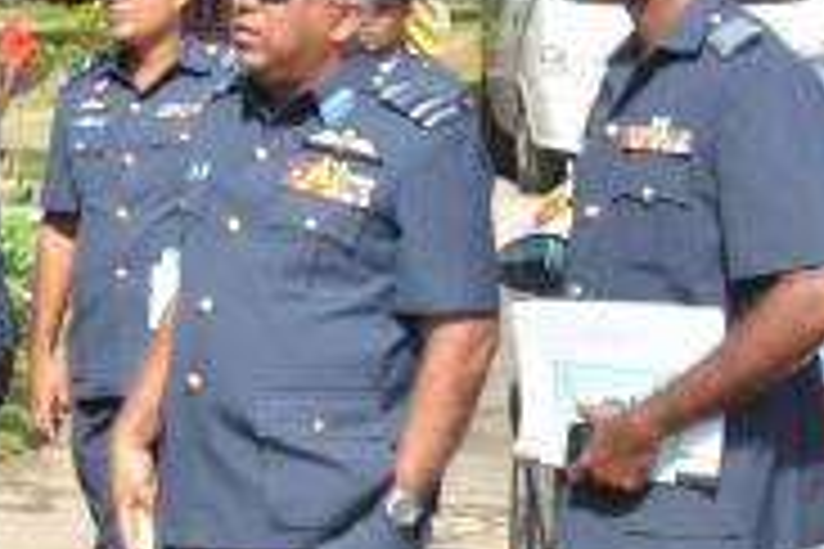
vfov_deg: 8.7
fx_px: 3593
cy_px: 425
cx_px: 342
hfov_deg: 13.1
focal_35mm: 157
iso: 400
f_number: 14
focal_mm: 32
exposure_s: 1/125
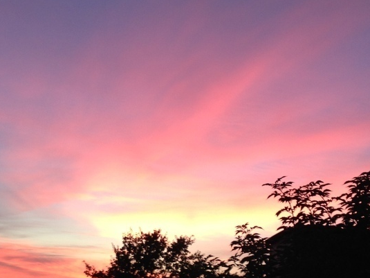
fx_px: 716
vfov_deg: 21.8
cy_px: 198
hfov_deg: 29.0
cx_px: 192
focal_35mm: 67
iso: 50
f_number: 2.4
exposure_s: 1/20
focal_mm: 4.28
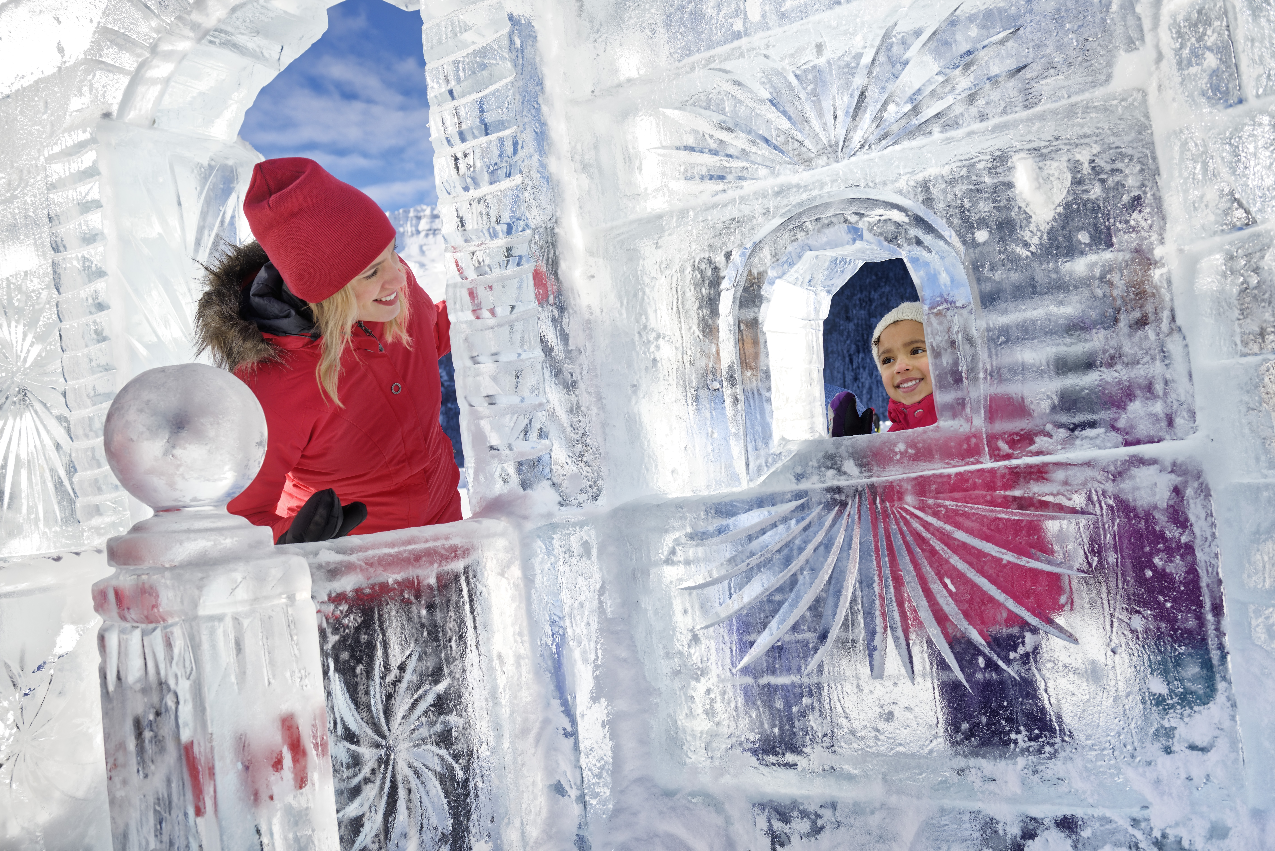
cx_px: 638
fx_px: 1204
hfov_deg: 55.8
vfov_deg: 38.9
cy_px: 426
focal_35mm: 34
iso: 125
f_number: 5
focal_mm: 34
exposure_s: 1/400
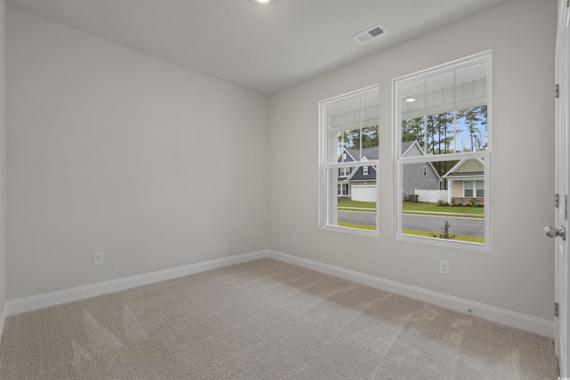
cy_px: 190
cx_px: 285
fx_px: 253
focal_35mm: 16
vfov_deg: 73.7
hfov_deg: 96.7
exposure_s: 1/15
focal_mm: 16
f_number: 8
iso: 1250
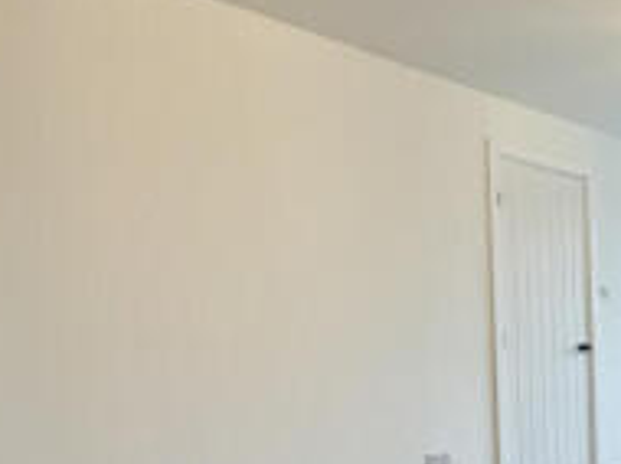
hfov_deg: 39.0
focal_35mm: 43
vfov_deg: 32.4
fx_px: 770
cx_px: 616
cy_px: 384
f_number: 2.2
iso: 320
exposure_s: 1/121
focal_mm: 2.22
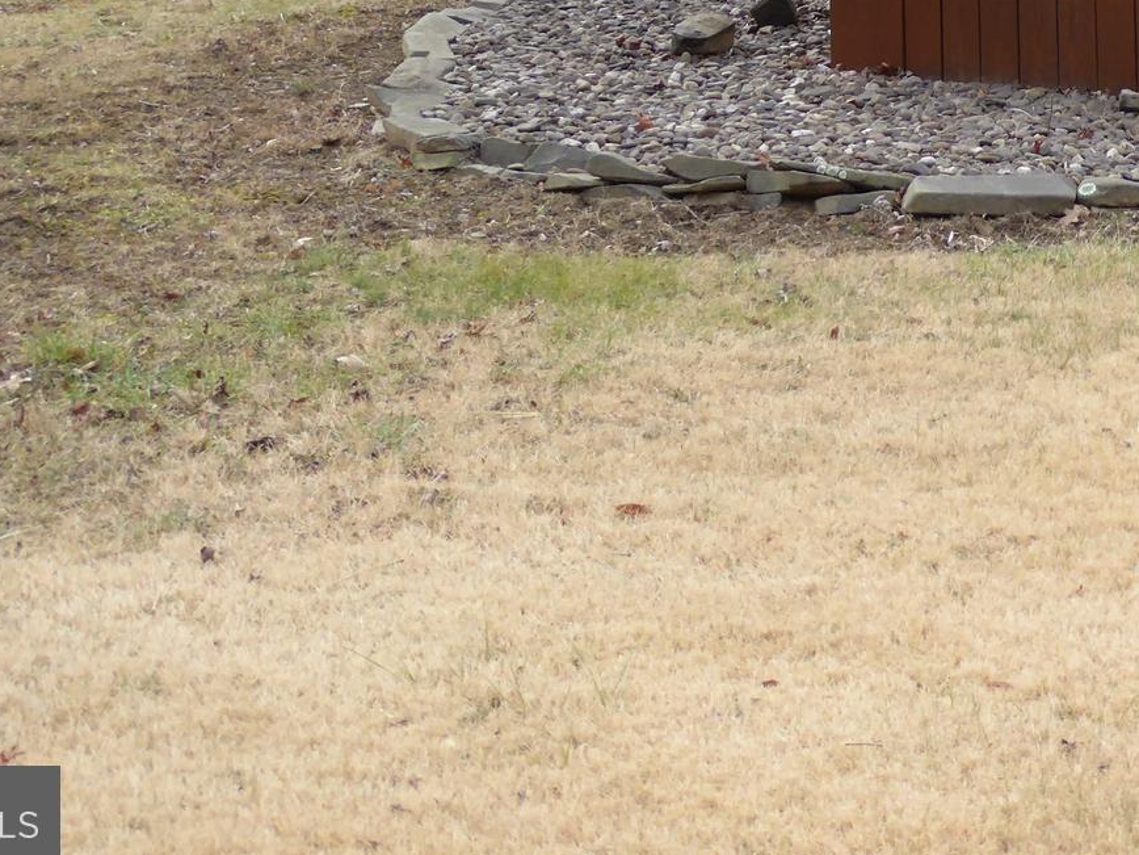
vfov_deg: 15.5
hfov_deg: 20.8
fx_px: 3027
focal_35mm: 92
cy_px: -135
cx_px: 1076
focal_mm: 6.7
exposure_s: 1/125
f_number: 3.7
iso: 100
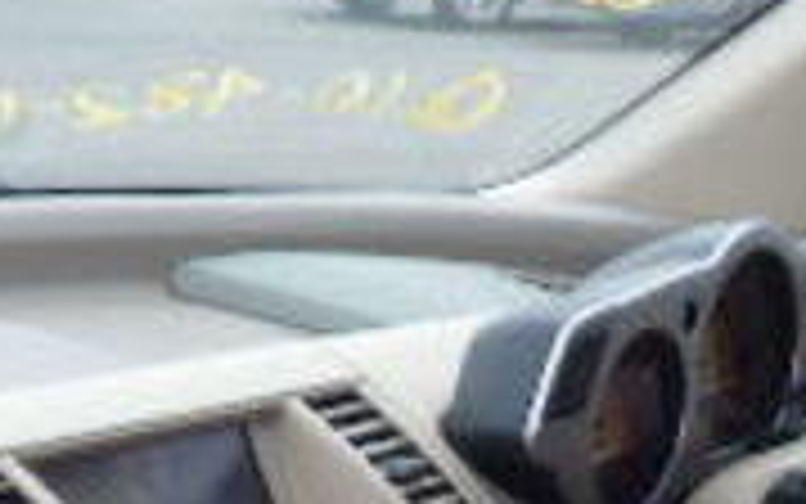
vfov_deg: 9.4
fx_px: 2922
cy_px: 886
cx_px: 477
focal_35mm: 133
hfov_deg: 15.7
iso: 125
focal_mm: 5
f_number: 3.5
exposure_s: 1/200
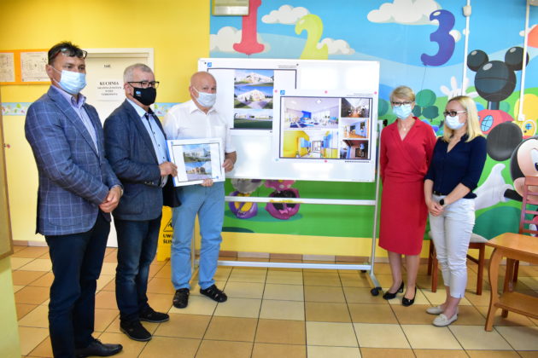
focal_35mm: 27
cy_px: 179
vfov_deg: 47.9
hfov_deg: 67.4
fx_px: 403
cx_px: 269
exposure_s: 1/125
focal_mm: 18
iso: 5000
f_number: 6.3
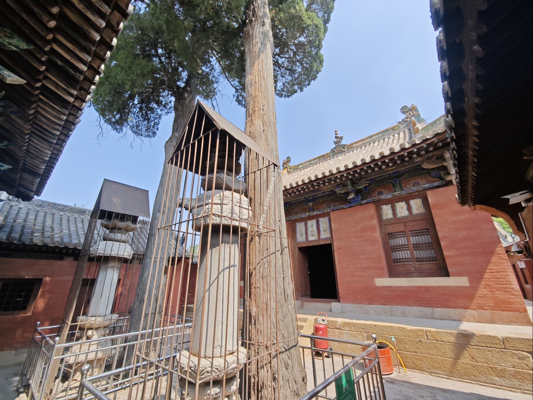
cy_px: 200
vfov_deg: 85.7
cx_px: 266
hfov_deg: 102.1
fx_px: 216
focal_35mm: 14
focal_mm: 2.16
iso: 50
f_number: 2.2
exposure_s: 1/385
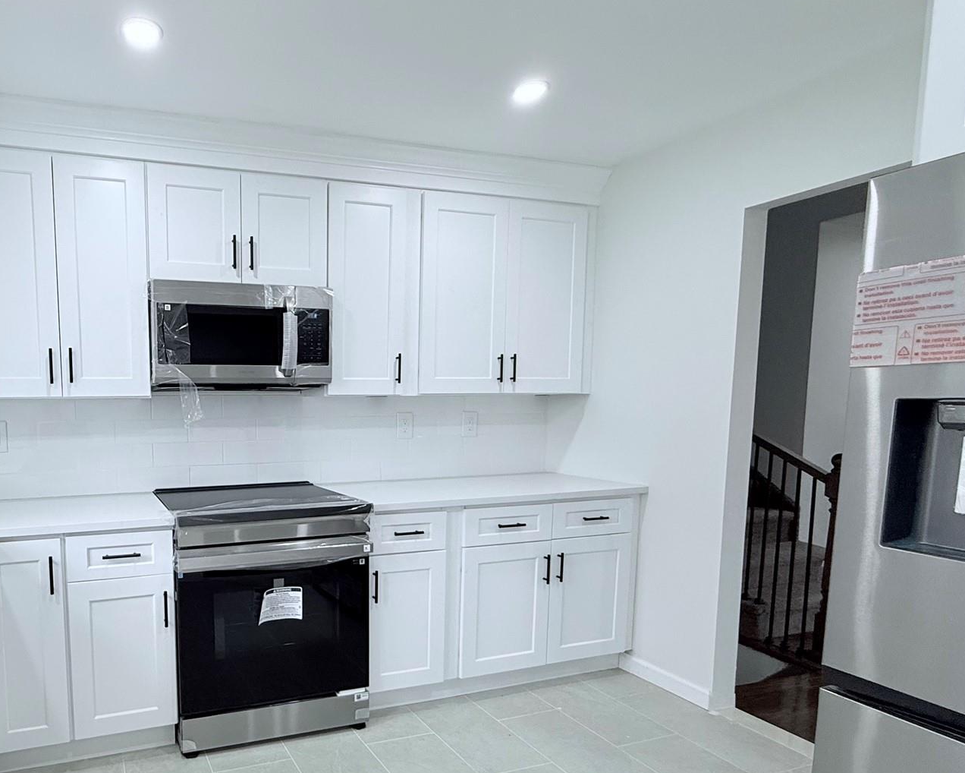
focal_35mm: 22
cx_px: 260
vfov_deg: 62.5
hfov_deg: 70.8
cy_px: 468
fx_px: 628
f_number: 2.2
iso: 160
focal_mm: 2.22
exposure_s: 1/120
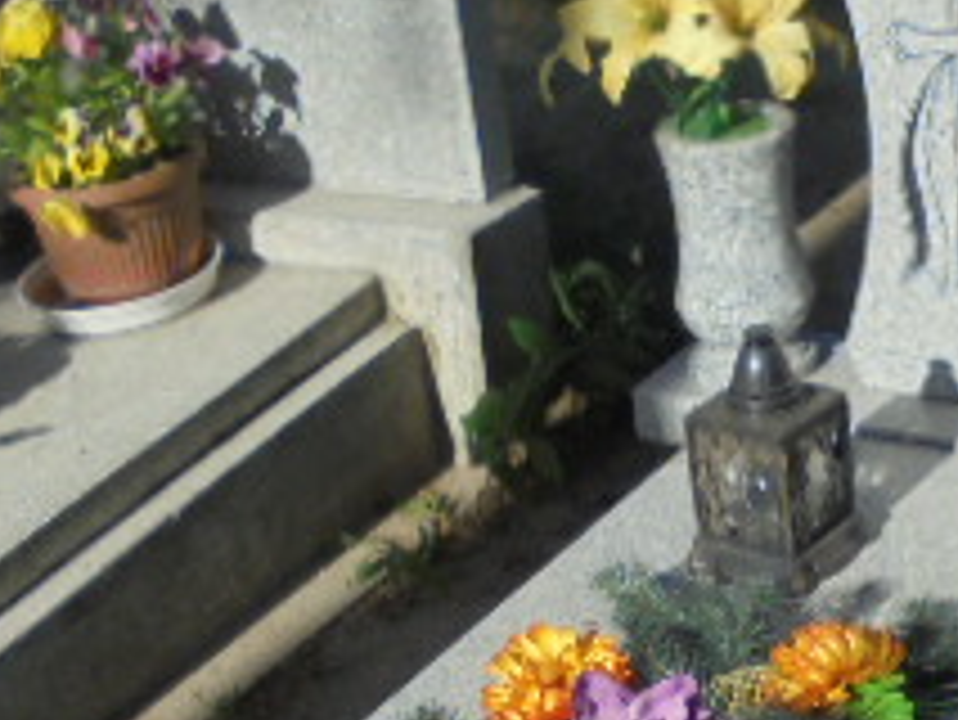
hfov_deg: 22.4
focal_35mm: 87
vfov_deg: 16.4
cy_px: 814
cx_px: 594
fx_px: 2409
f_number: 11.8
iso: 100
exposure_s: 1/125
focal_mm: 5.3
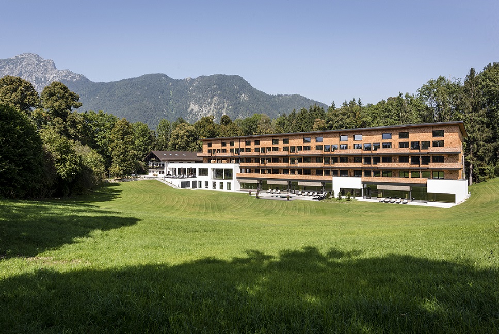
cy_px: 167
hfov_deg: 76.0
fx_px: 319
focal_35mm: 23
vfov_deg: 55.2
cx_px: 250
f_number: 13
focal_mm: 23
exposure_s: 1/125
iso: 160
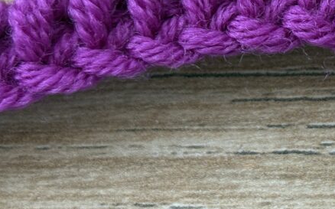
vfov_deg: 10.0
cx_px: 354
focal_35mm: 129
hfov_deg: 15.8
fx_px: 1177
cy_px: -18
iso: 160
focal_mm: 5.96
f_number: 1.6
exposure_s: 1/58
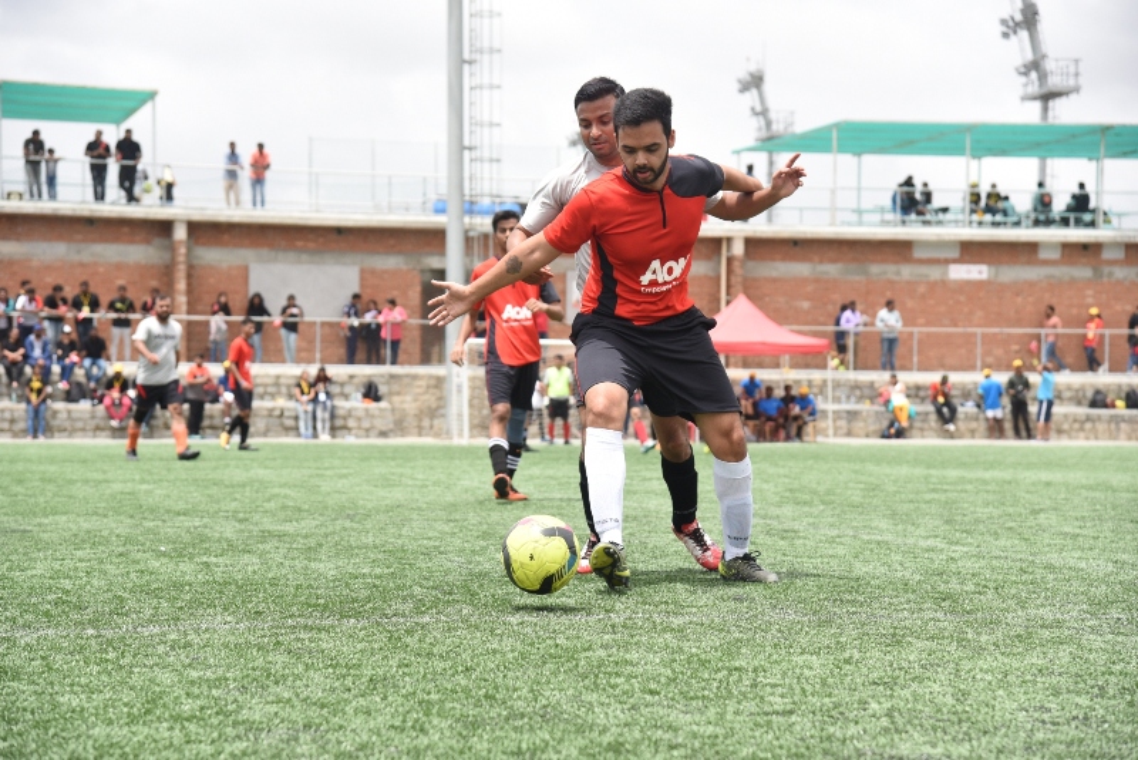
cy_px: 380
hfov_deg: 23.9
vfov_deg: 16.1
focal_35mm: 85
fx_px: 2688
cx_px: 569
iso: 640
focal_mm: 85
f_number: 5
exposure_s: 1/2000
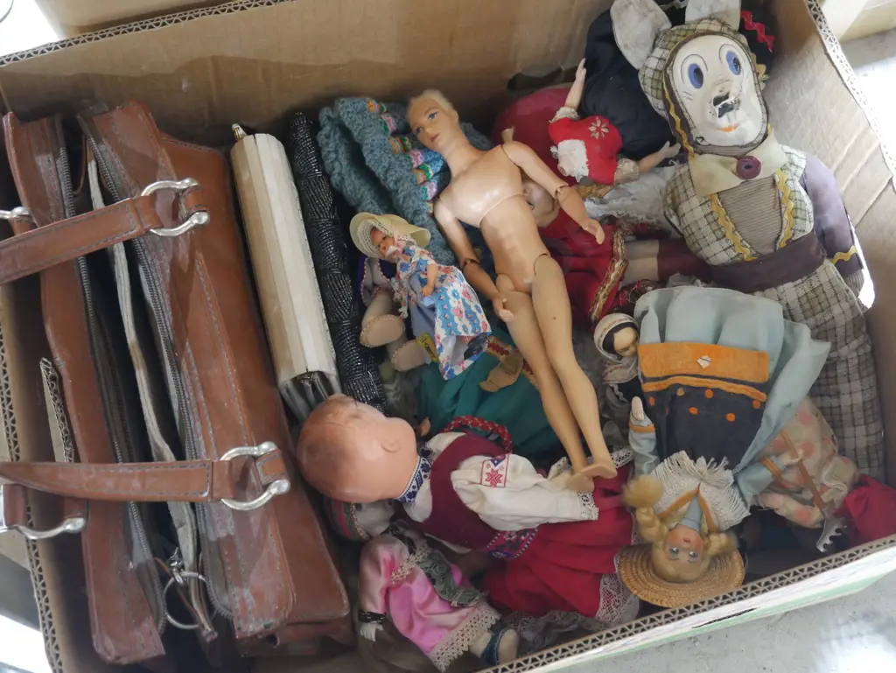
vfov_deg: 31.5
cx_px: 448
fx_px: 1191
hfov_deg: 41.2
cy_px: 336
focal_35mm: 46
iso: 3200
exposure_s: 1/10
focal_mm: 23
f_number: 5.1
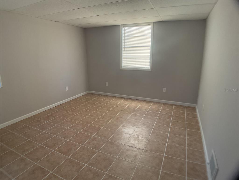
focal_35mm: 29
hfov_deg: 61.7
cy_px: 90
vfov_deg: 48.2
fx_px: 200
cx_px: 120
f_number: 1.8
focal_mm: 3
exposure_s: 1/120
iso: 32
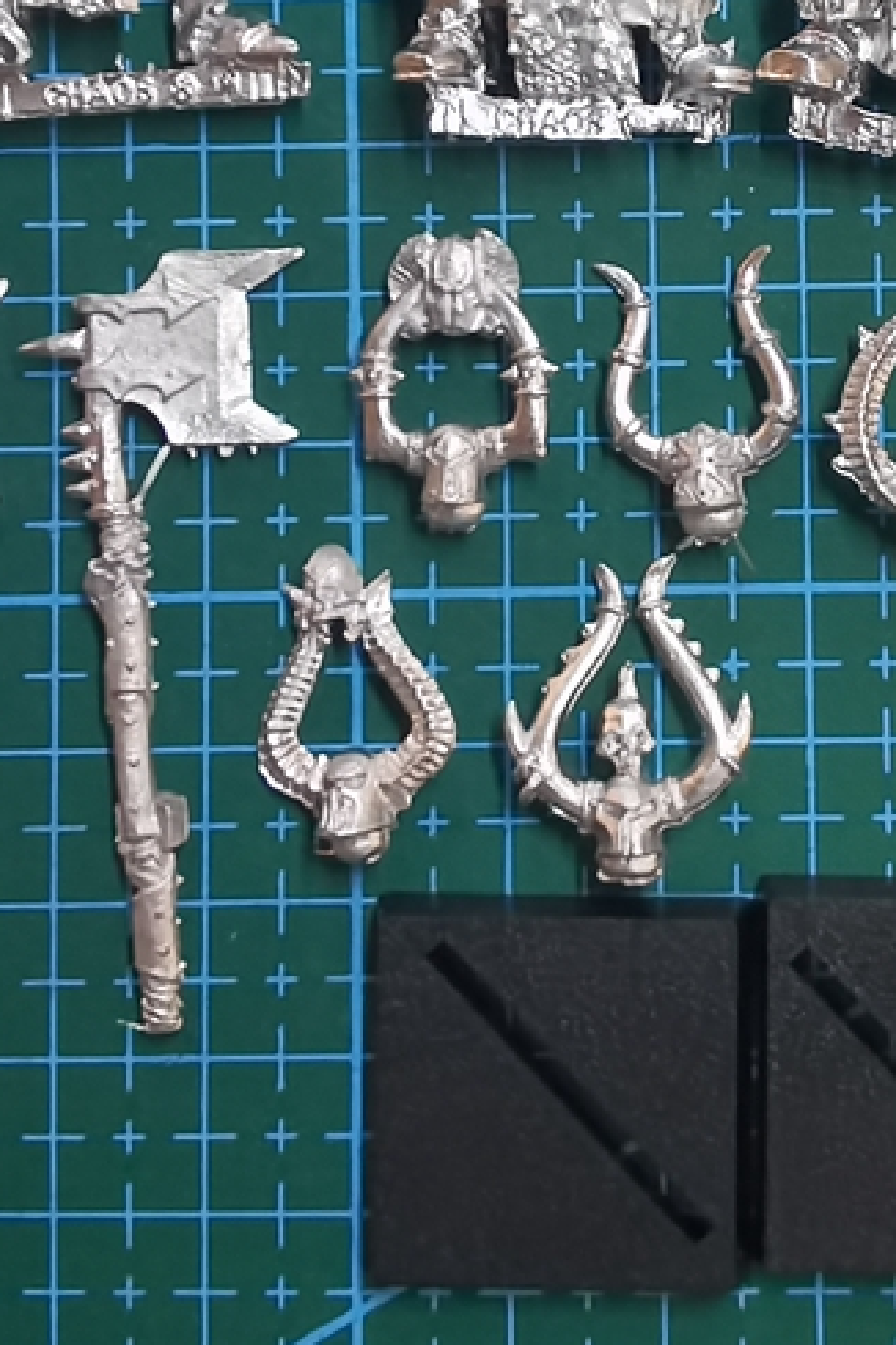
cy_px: 281
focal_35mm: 59
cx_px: 260
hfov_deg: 22.8
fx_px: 2202
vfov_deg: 33.0
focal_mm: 2.26
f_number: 2.2
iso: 400
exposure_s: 1/25
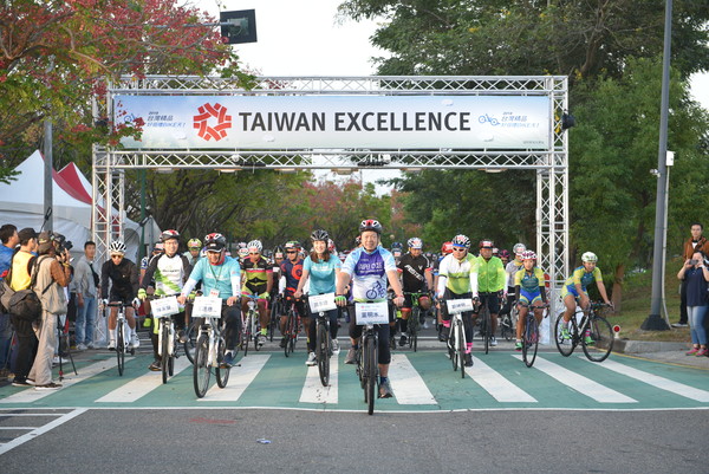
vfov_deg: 21.9
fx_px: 1222
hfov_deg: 32.4
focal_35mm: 62
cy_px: 237
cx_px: 354
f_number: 4
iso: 1400
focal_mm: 62
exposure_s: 1/200
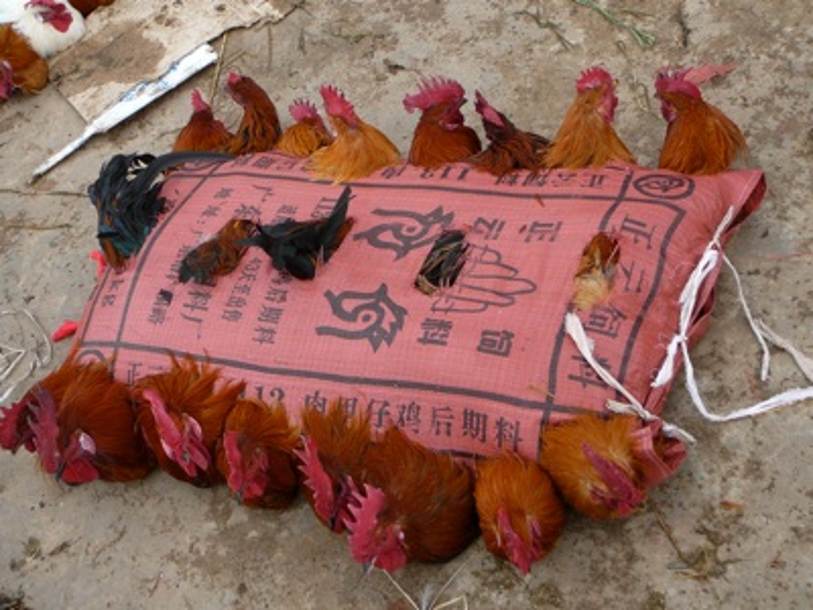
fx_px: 1151
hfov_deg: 38.9
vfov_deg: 29.7
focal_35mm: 49
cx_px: 406
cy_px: 305
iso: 80
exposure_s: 1/250
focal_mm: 7.3
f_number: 3.4
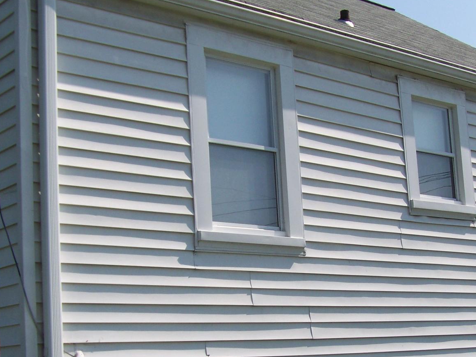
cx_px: 302
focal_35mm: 67
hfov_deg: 28.8
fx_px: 921
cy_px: 263
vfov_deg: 21.7
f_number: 4
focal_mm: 6.3
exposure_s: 1/800
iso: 64
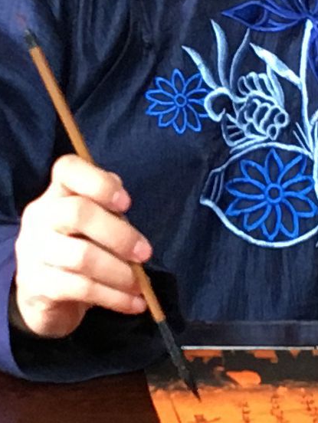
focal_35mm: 79
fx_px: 966
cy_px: -54
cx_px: 233
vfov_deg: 23.1
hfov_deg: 18.6
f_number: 2.2
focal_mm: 4.15
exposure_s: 1/33
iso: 160
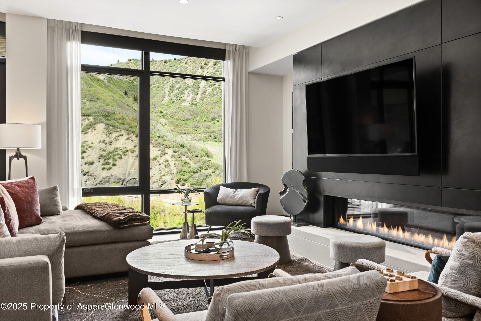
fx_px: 388
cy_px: 160
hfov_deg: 63.6
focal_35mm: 29
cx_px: 240
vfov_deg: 45.0
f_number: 7.1
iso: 250
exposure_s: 1/5
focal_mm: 29
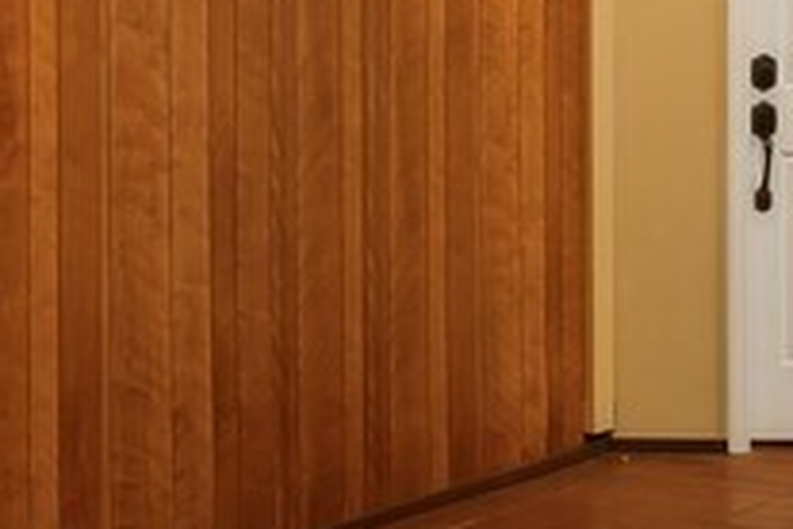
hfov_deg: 18.2
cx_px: -96
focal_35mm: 108
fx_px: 2379
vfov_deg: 12.5
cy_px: -38
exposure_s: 1/6
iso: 200
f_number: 8
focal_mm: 14
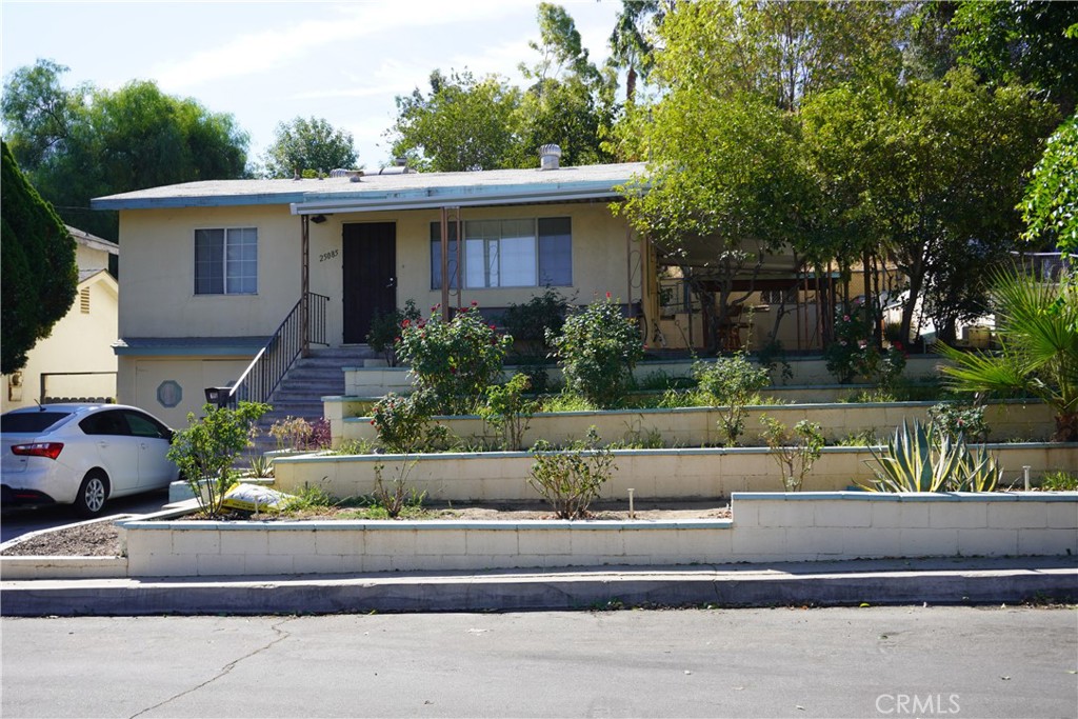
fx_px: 1033
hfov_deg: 55.1
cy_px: 360
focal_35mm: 34
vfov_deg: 38.4
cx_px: 539
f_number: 5
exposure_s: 1/320
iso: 100
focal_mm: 23
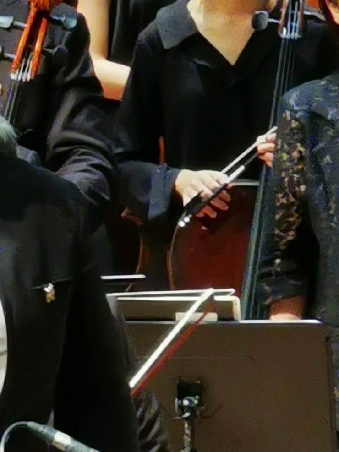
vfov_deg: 2.6
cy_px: 328
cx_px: 4
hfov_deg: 1.9
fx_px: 9978
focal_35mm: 764
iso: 400
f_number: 3.4
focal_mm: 14.46
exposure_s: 1/30
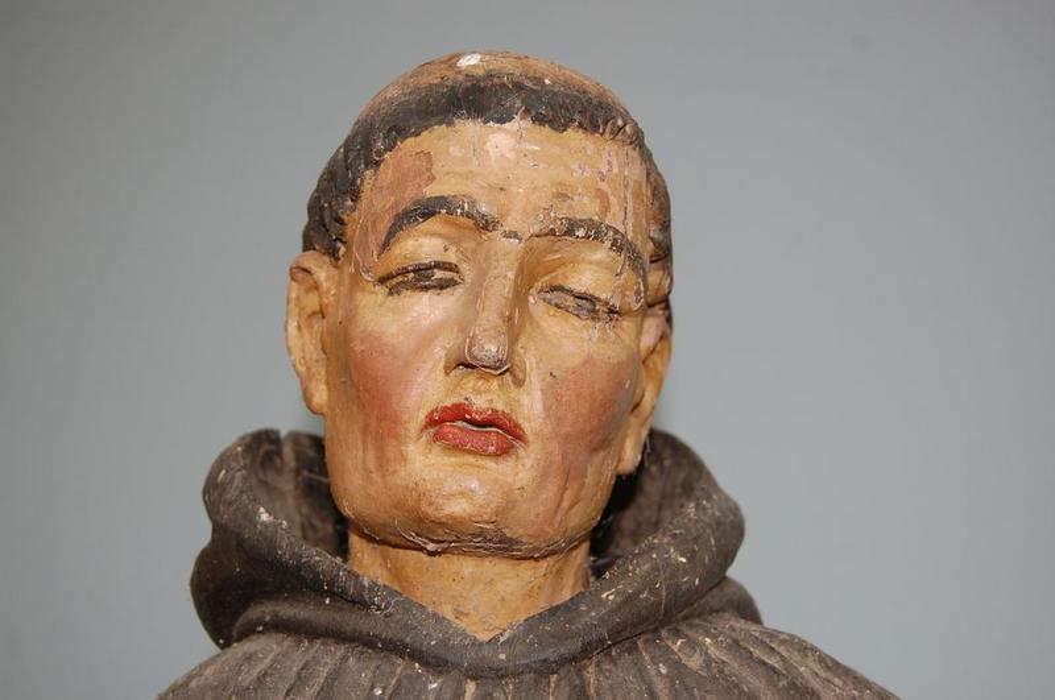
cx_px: 528
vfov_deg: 25.7
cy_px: 350
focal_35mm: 52
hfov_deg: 37.9
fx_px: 1536
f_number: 4.8
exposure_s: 1/60
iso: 400
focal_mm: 35
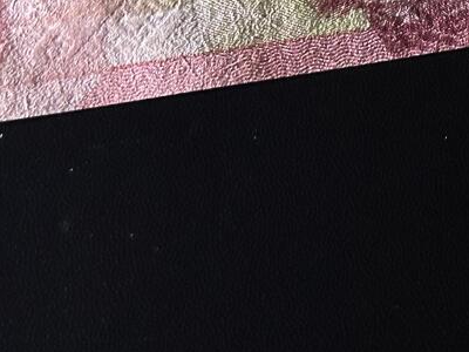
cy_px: -137
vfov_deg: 8.7
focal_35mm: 168
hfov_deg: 11.0
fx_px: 2276
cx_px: 818
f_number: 1.78
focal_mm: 6.86
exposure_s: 1/40
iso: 500
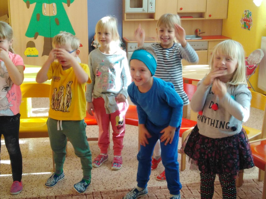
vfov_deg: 53.1
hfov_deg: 67.3
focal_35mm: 26
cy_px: 100
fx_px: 200
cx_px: 133
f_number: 2.2
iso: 115
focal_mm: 3.46
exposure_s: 1/50
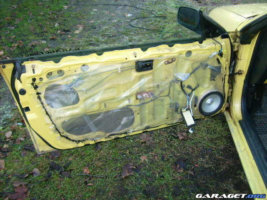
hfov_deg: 52.6
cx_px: 134
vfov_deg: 40.7
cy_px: 100
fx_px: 270
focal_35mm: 35
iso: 100
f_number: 2.8
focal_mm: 5.95
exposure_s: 1/60
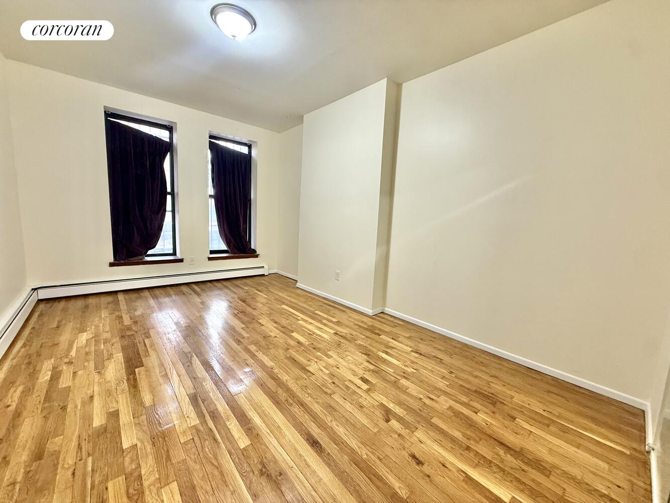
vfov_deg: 85.7
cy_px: 252
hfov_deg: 102.1
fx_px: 271
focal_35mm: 14
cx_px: 335
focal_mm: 2.22
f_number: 2.2
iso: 250
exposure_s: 1/60
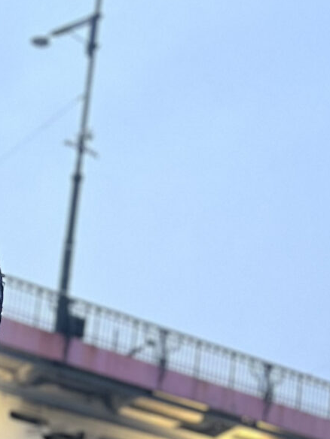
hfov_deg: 12.6
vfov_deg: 16.2
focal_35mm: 114
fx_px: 1449
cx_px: -99
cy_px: 591
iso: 200
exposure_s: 1/60
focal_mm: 5.7
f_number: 1.5
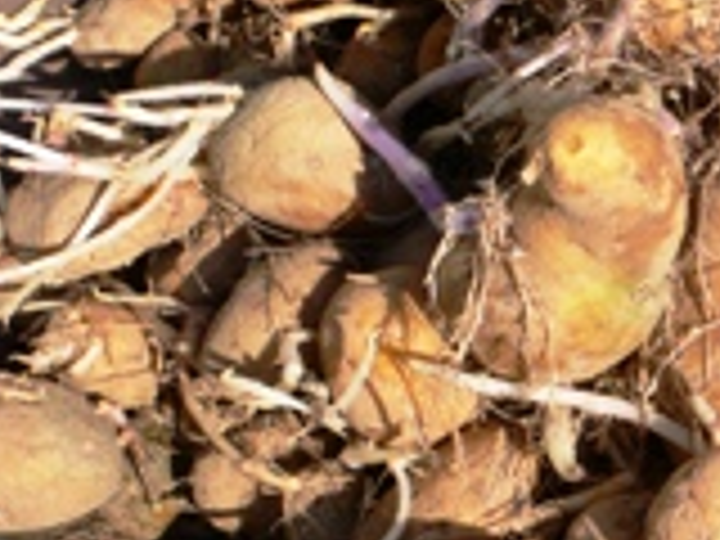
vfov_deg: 17.4
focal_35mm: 85
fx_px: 1768
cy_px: 302
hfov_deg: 21.5
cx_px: 846
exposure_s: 1/500
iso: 80
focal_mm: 6.3
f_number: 4
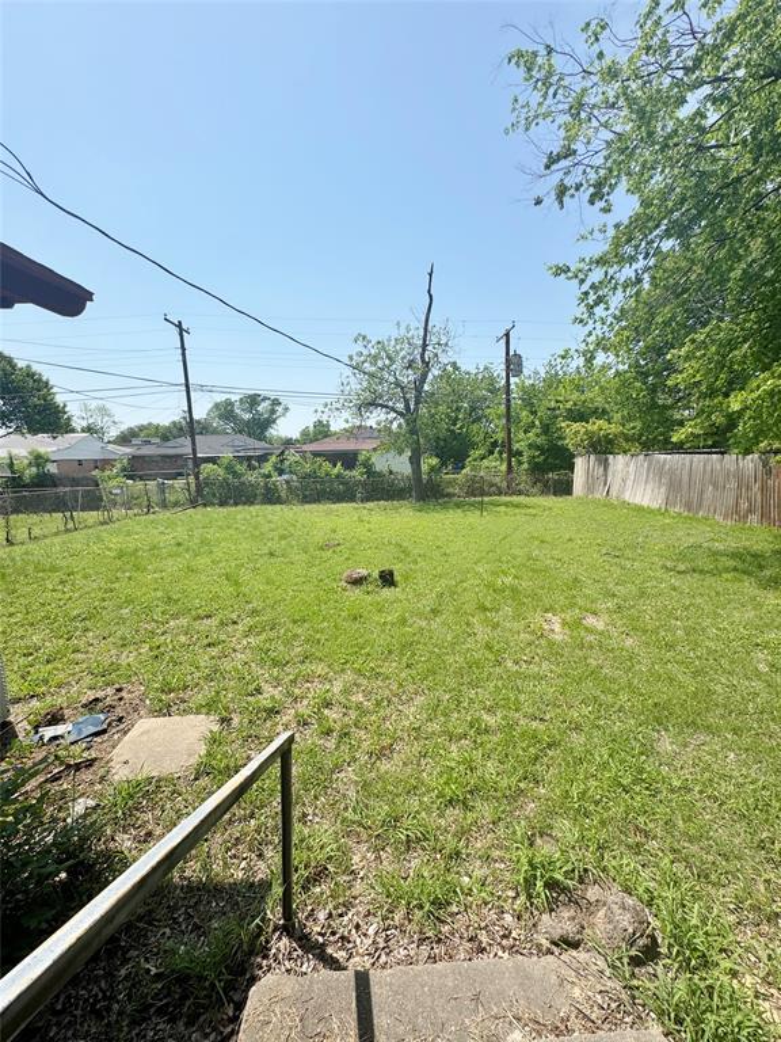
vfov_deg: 102.1
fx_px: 421
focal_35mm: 14
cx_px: 390
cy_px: 521
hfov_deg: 85.7
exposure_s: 1/2415
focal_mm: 2.22
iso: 50
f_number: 2.2
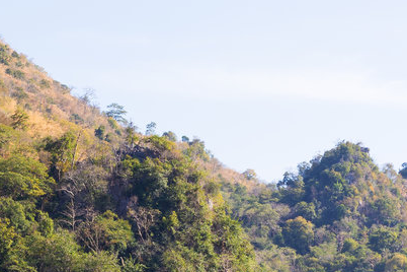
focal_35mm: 219
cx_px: -311
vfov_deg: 6.2
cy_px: -207
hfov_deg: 9.0
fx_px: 2476
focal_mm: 55
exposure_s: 1/250
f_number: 6.3
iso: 100
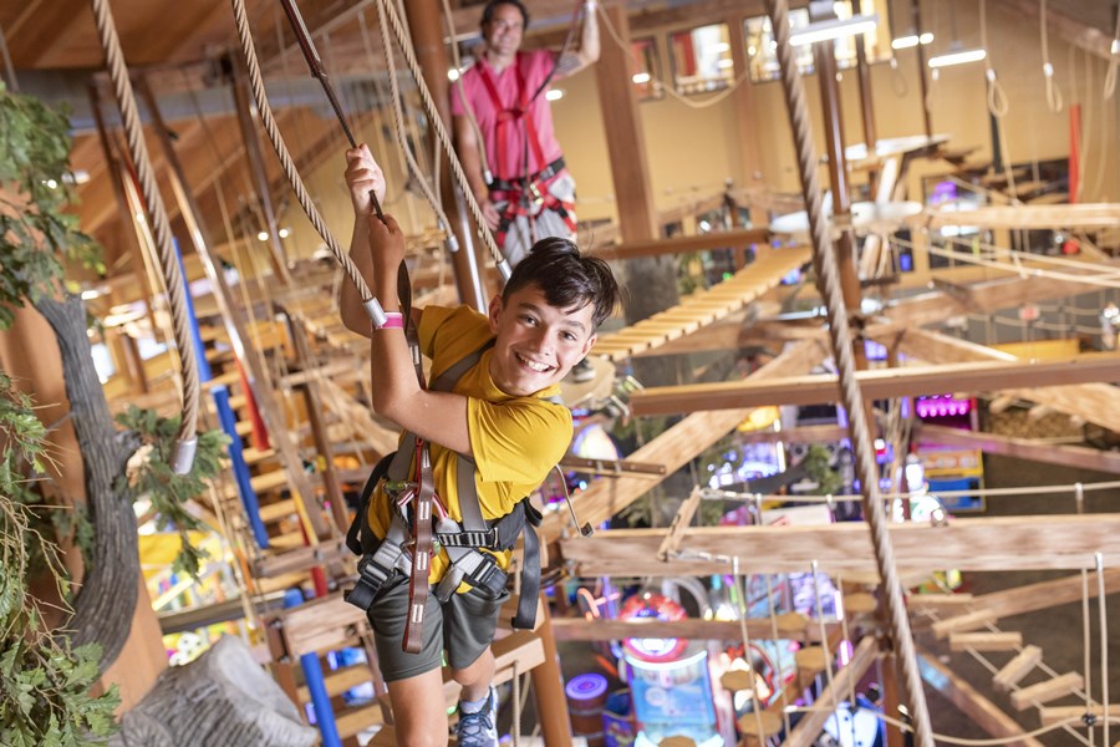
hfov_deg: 54.4
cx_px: 560
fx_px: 1089
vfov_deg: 37.9
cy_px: 374
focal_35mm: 35
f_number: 3.2
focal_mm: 35
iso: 1250
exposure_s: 1/200
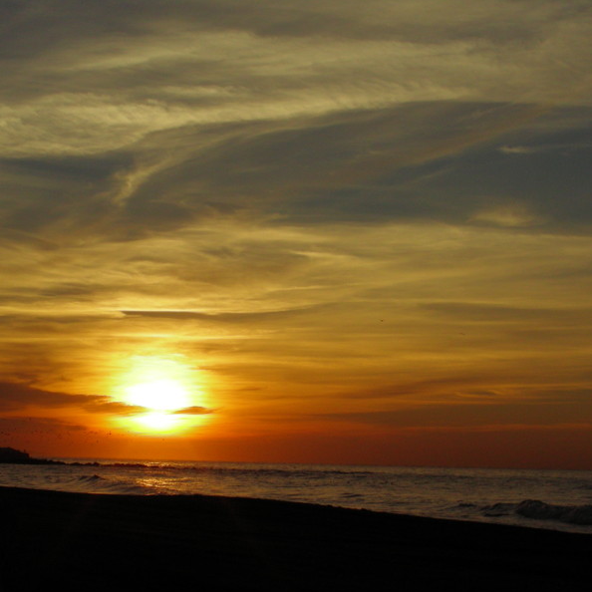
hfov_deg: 23.0
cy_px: 298
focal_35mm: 75
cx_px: 351
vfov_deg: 23.1
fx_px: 1451
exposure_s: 1/760
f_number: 6.8
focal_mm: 10.5
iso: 50
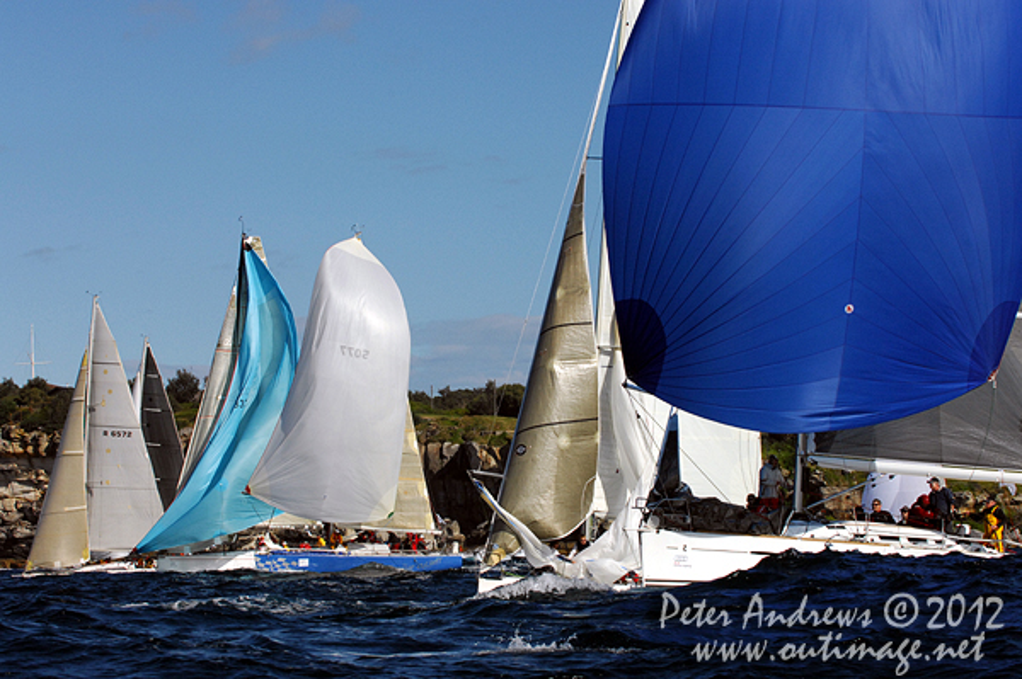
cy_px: 340
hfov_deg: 15.9
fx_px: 3659
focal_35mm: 129
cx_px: 511
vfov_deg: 10.6
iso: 400
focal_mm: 86
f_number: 8.5
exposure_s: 1/1000
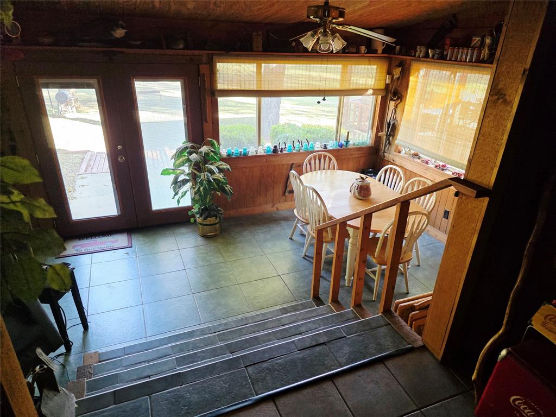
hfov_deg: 73.9
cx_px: 278
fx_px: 369
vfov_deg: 58.9
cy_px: 208
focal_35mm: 23
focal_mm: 6.3
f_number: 1.7
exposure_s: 1/120
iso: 400
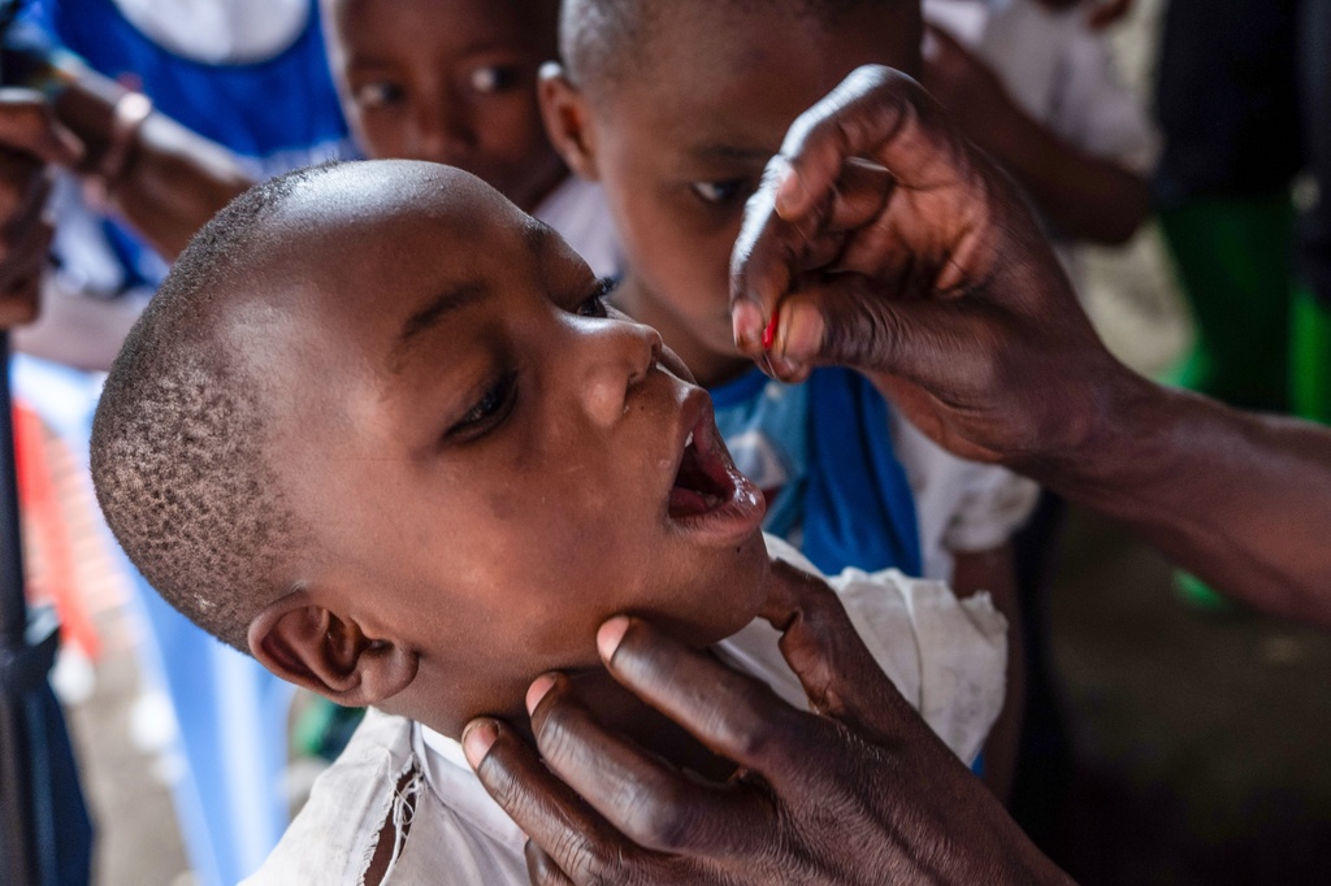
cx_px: 666
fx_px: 1700
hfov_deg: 42.8
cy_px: 443
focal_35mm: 46
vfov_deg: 29.2
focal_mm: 31
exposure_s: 1/125
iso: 500
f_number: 2.8
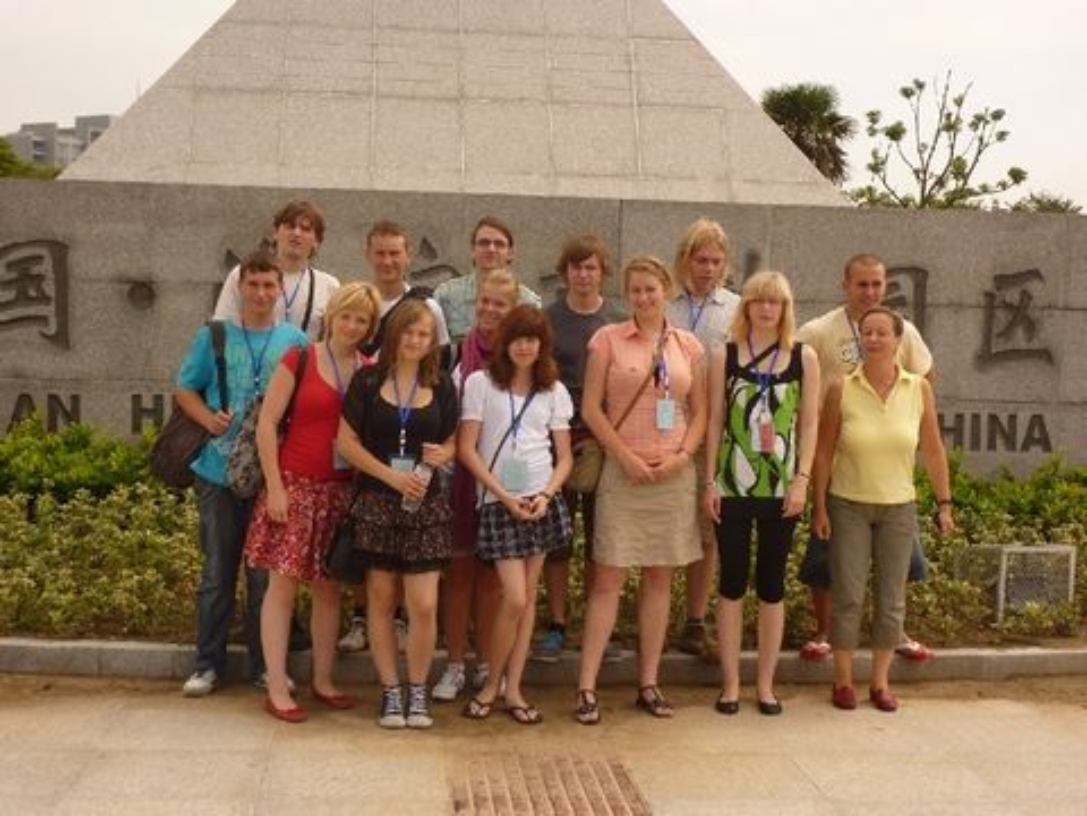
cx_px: 544
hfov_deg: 36.8
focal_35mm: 52
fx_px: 1633
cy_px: 408
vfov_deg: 28.0
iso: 80
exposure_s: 1/500
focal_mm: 8.5
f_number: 4.5
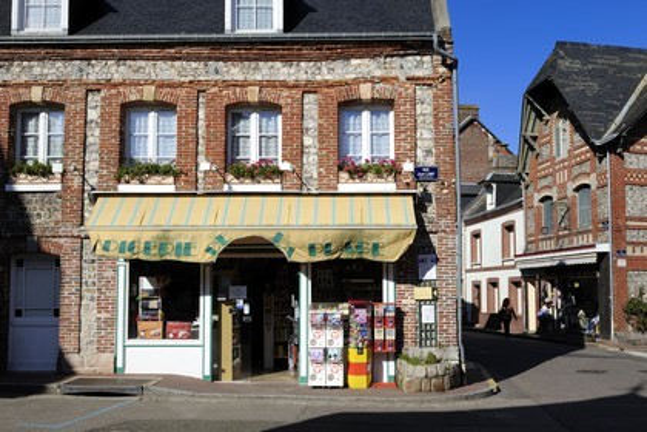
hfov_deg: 65.5
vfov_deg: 46.4
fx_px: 503
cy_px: 216
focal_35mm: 28
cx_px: 324
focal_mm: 28
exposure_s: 1/200
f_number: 13
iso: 200
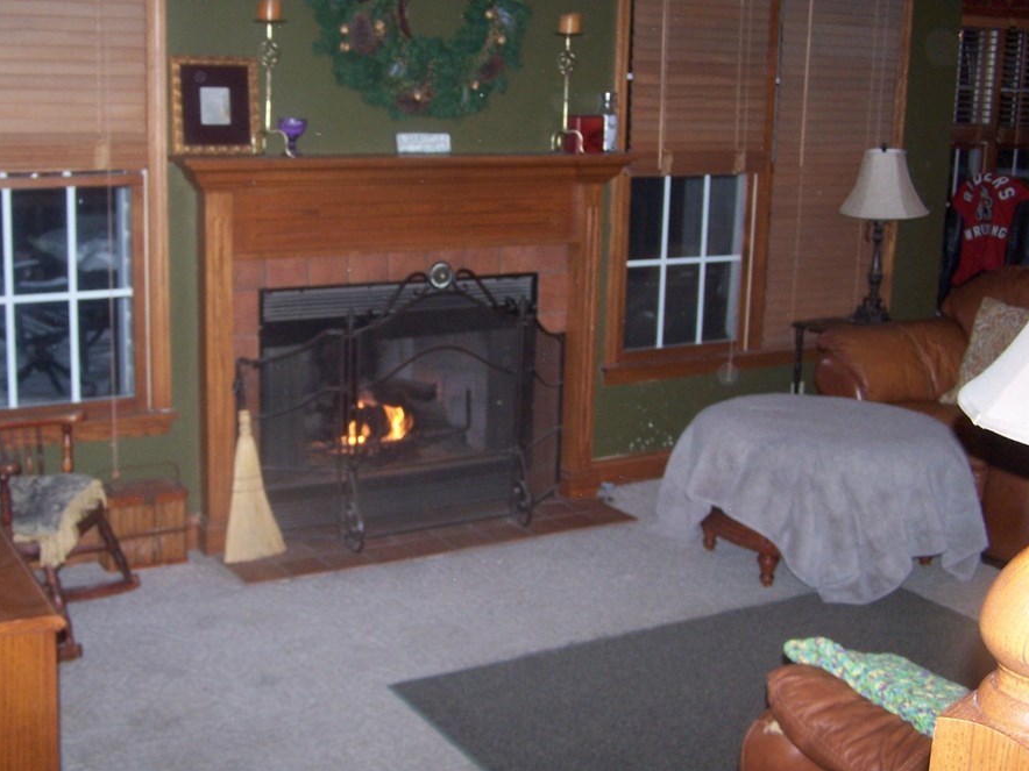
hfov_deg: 42.8
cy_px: 326
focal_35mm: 44
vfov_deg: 32.8
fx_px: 1308
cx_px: 442
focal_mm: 6.3
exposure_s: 1/60
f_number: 2.8
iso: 140
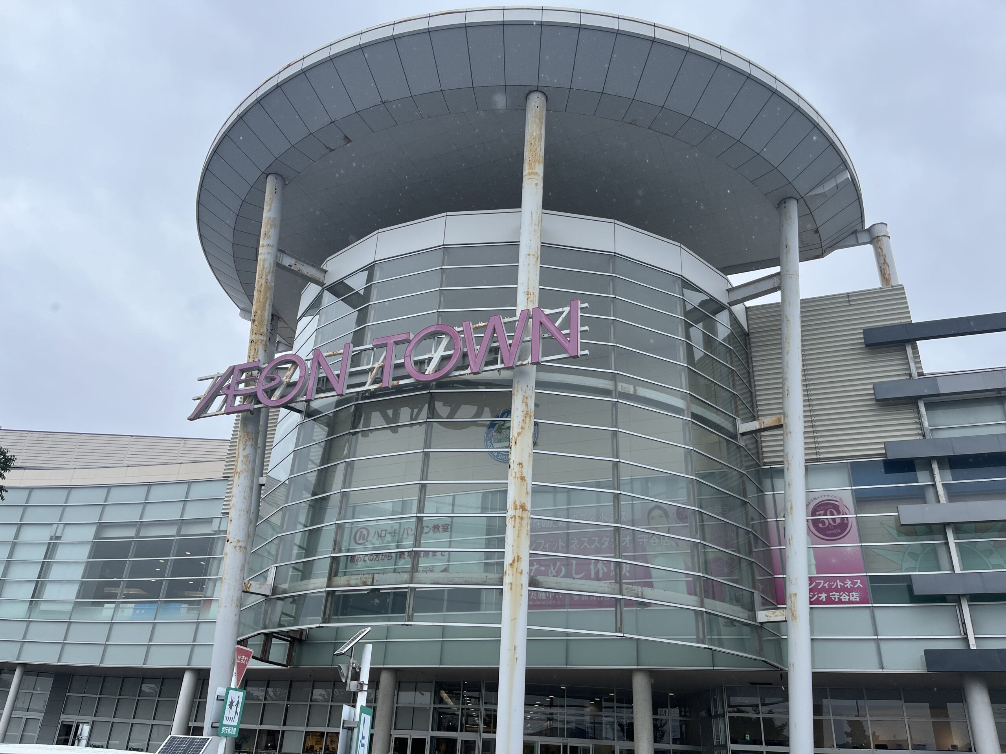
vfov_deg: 53.1
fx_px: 756
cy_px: 377
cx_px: 503
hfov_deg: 67.3
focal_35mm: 26
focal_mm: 5.1
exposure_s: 1/1802
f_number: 1.6
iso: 50
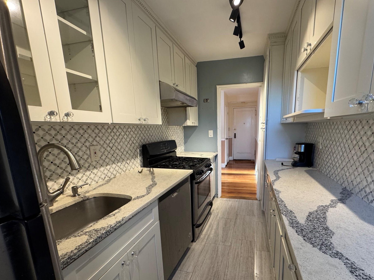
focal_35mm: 16
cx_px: 212
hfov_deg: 93.9
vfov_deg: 77.7
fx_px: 173
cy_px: 159
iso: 250
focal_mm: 2.22
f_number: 2.2
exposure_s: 1/120
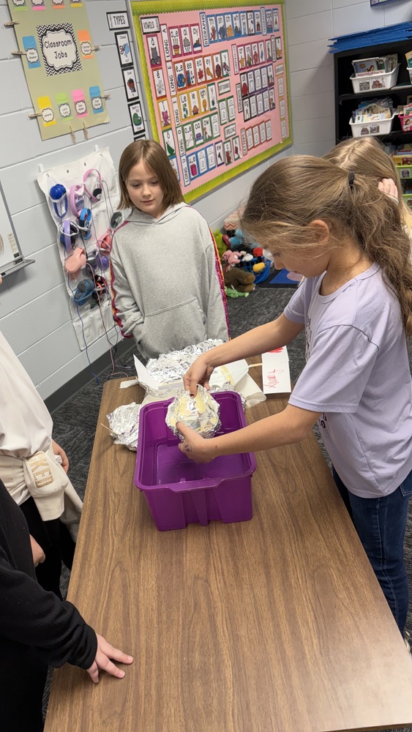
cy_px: 370
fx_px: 563
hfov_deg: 39.8
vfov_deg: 66.1
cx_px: 143
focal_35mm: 29
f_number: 1.6
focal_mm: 5.96
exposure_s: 1/120
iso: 125
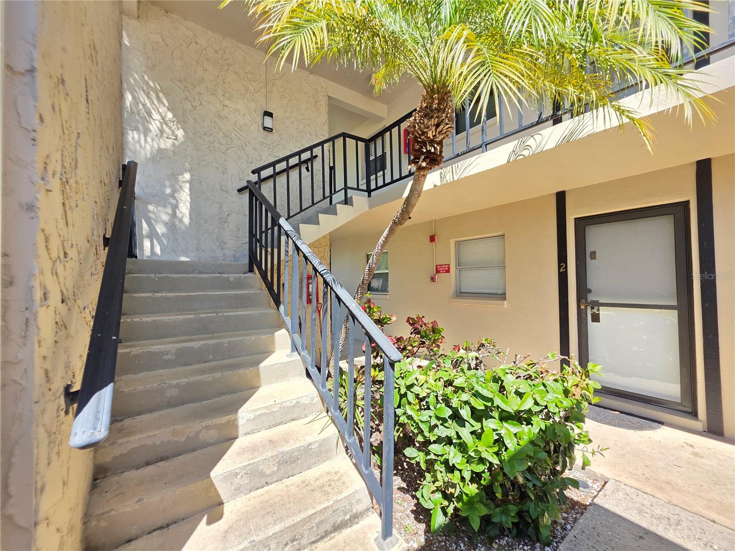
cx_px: 368
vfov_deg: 89.9
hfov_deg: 106.2
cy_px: 276
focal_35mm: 13
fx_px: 276
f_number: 1.9
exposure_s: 1/475
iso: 40
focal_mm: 2.2
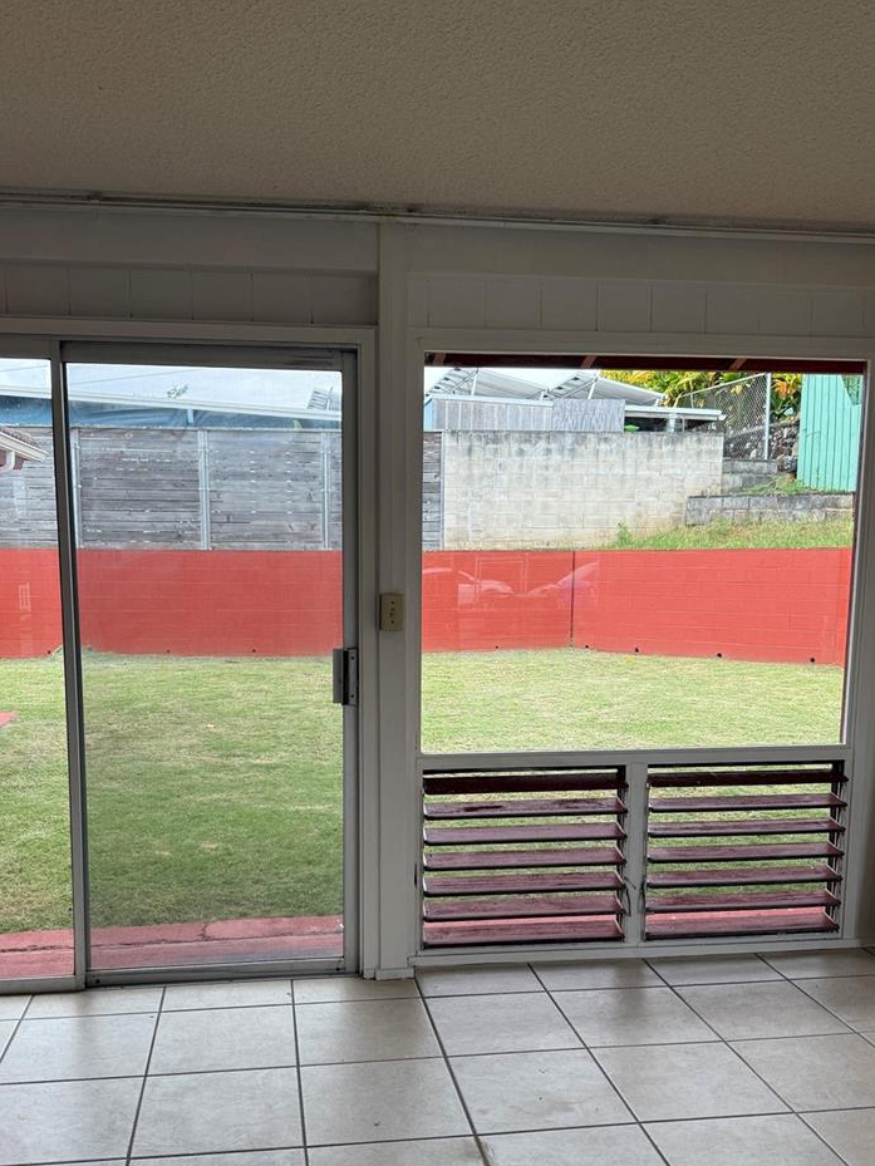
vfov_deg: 57.9
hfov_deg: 45.4
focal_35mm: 31
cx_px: 397
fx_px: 1045
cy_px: 692
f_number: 1.78
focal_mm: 6.76
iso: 100
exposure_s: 1/543
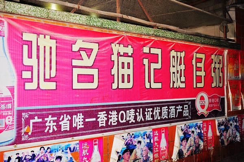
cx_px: 122
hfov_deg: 55.2
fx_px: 233
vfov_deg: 38.2
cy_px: 81
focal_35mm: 34
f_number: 2.8
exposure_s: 1/60
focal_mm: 23
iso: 400
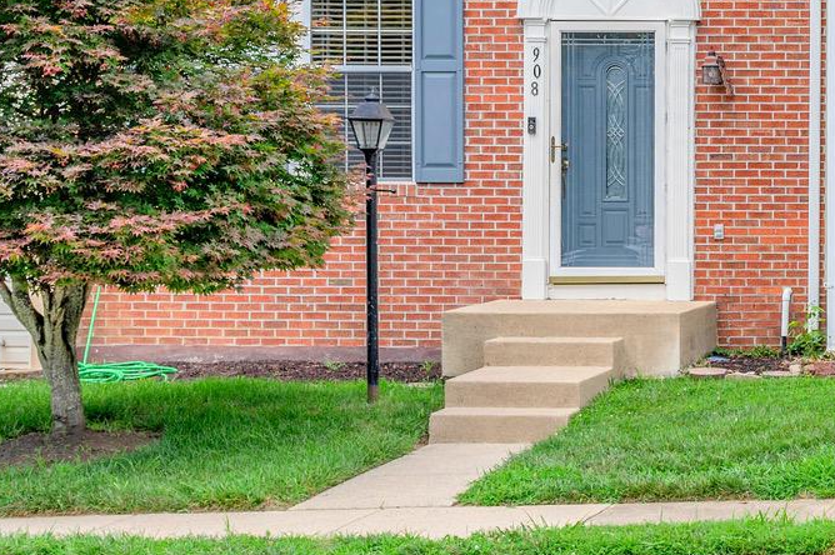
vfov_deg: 14.3
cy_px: -142
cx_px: 1186
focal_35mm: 92
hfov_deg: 19.7
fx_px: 2132
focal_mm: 30
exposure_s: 1/320
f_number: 6.3
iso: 100
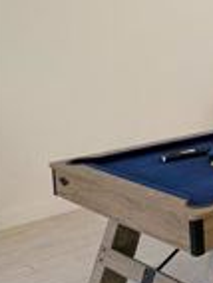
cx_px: 384
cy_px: 76
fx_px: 491
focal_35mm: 60
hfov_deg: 18.8
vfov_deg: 31.6
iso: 51
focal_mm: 2.35
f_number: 2.2
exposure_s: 1/60
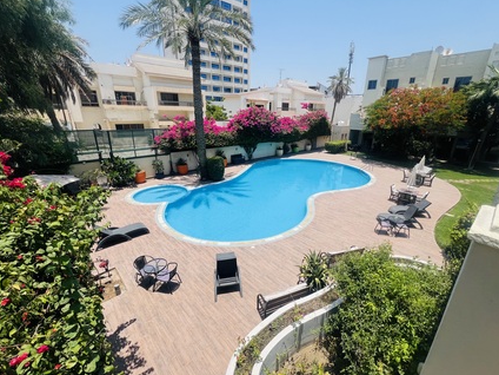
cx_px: 265
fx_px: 202
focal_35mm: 14
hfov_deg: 101.9
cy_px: 185
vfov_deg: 85.7
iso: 32
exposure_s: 1/2016
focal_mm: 1.57
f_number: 1.8
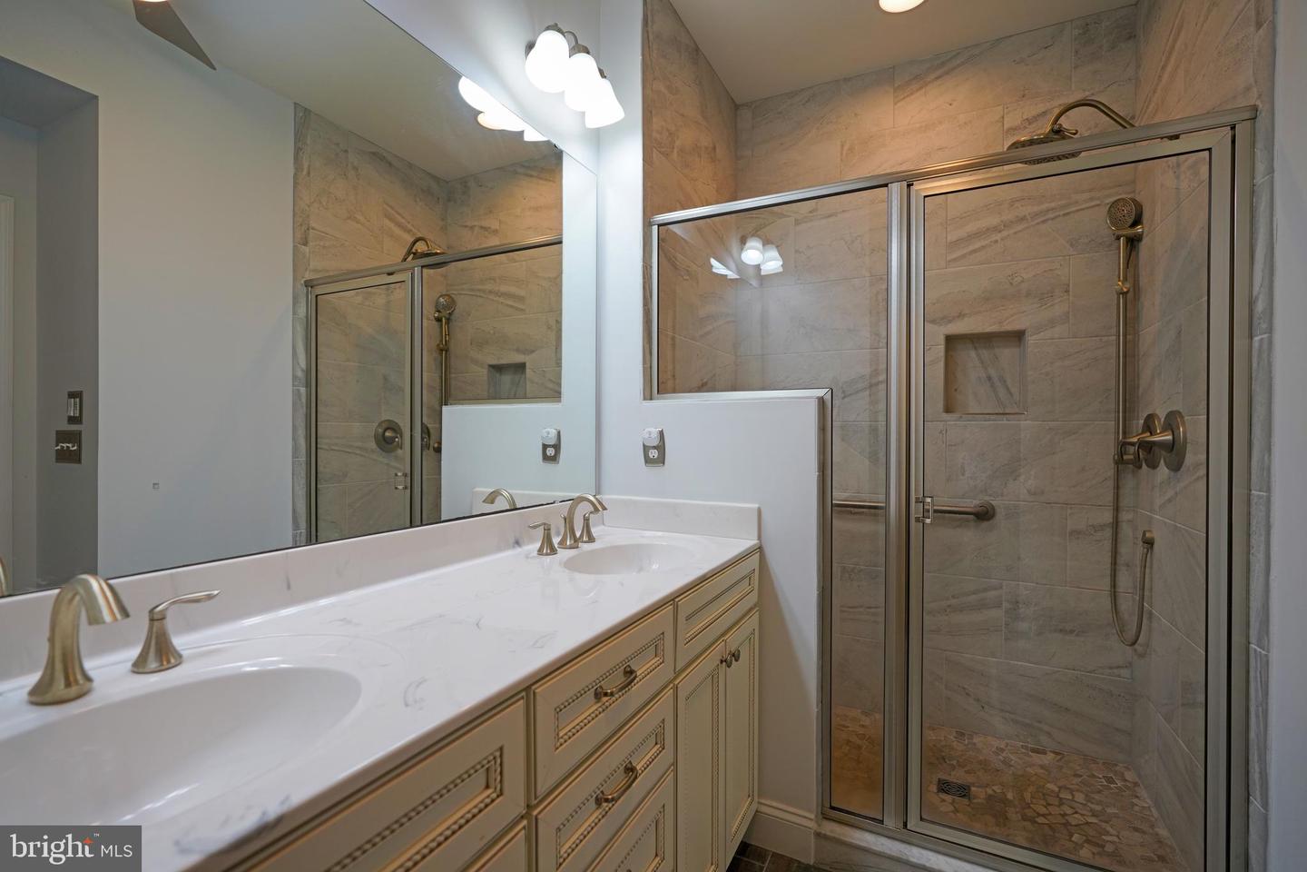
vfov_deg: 73.7
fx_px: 581
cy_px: 436
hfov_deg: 96.7
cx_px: 654
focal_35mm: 16
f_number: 4
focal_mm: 16
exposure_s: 1/160
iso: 500
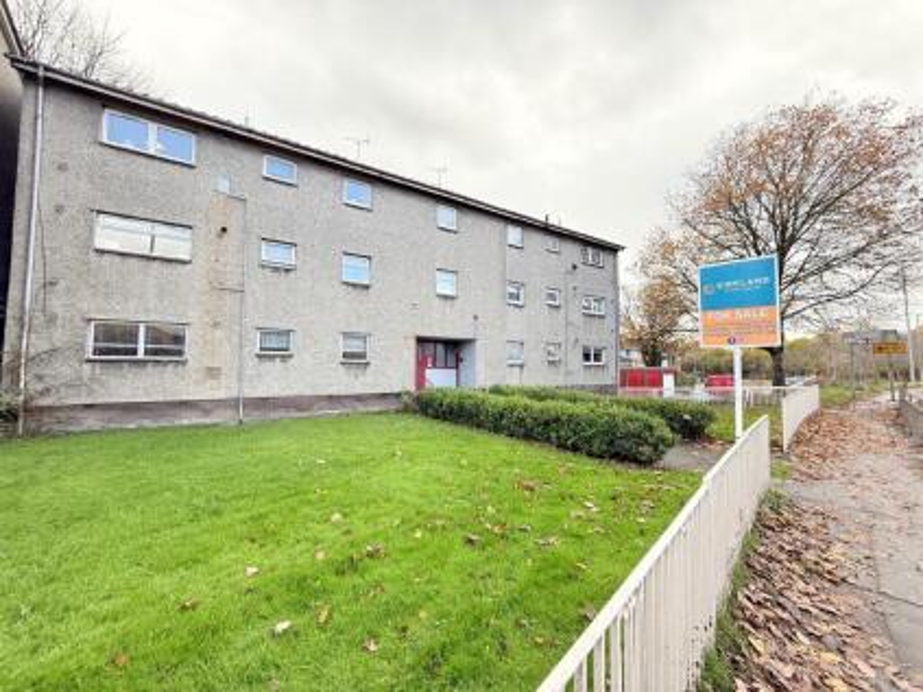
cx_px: 462
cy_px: 346
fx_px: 373
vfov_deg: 85.6
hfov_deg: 102.1
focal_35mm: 14
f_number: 2.2
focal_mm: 2.22
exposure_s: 1/228
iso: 64
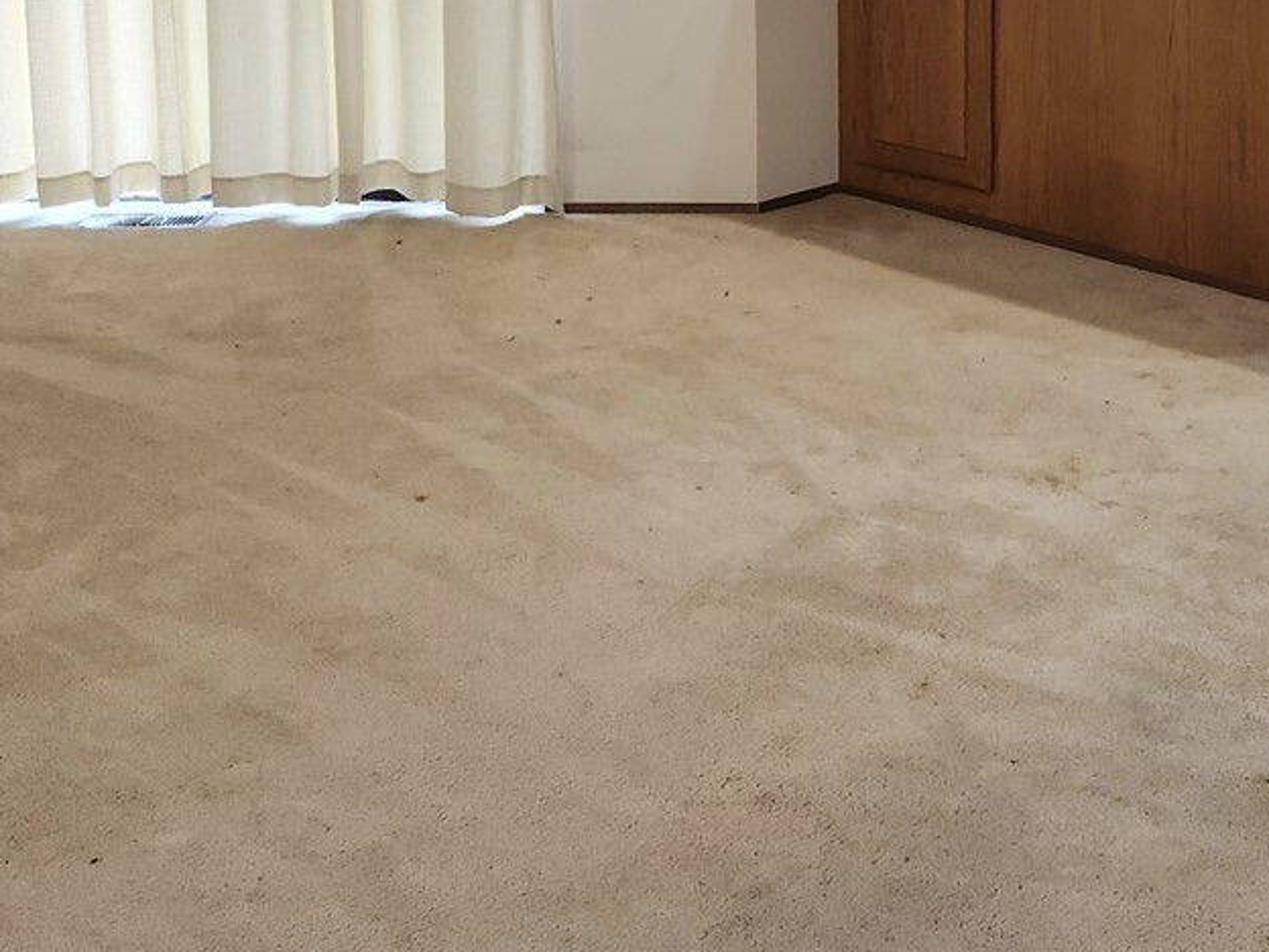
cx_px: 777
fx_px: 2163
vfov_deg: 23.6
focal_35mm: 59
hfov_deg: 32.6
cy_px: -24
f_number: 1.8
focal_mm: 5.4
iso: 125
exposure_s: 1/60.2
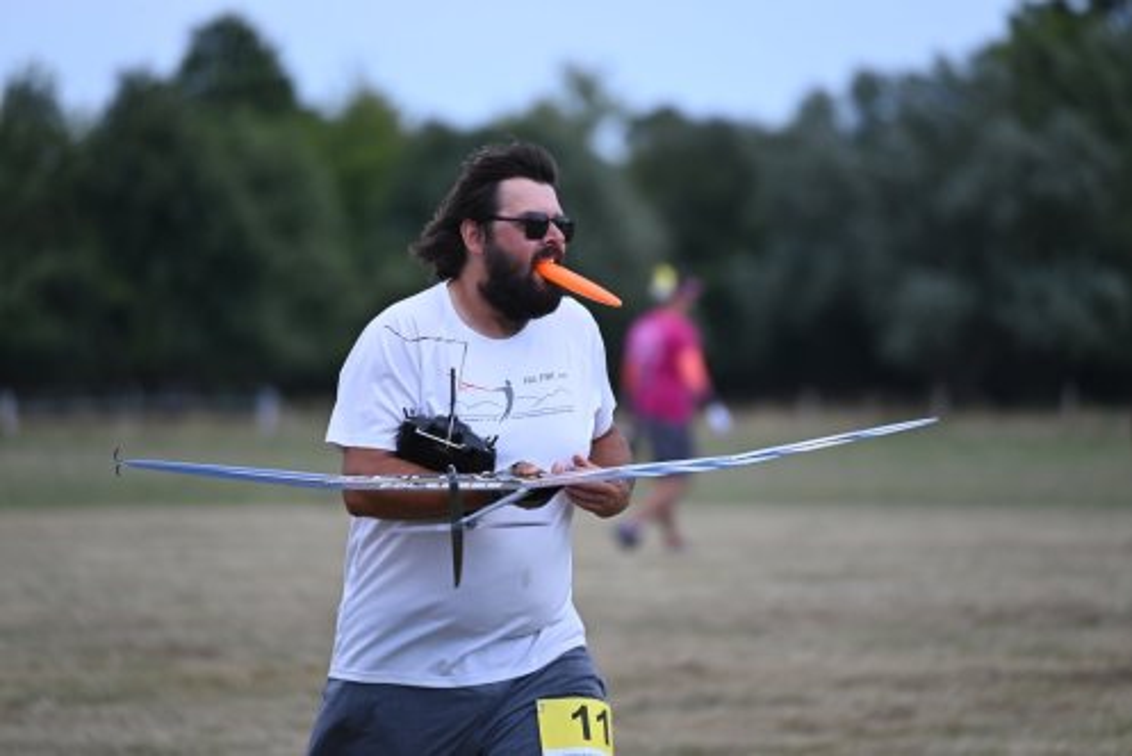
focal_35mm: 400
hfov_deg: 5.2
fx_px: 12585
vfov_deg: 3.4
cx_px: 566
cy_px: 378
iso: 320
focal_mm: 400
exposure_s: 1/800
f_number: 6.3
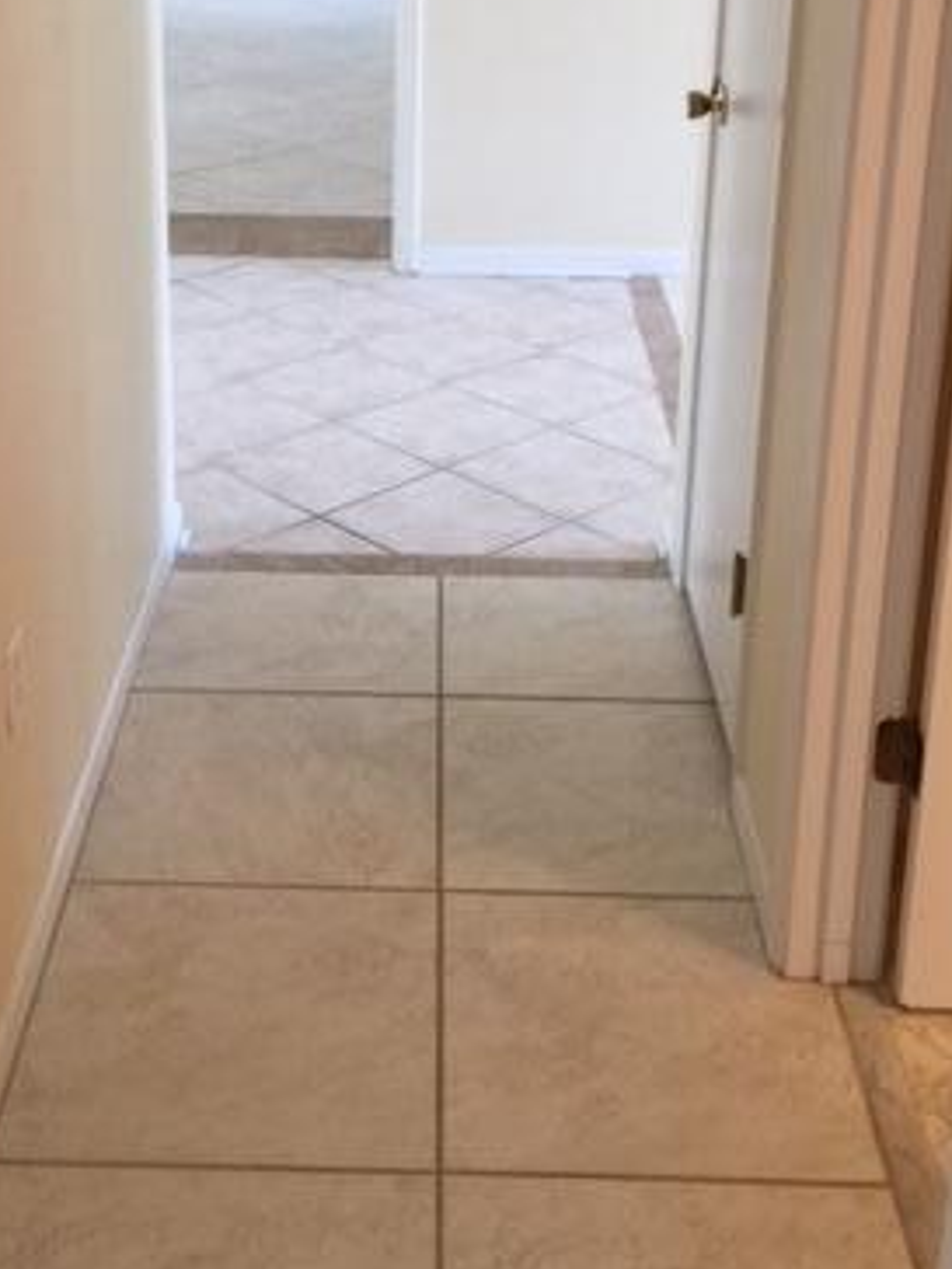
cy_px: 279
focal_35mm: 51
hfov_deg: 28.5
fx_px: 1870
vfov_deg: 36.4
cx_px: 401
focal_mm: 4.15
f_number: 2.2
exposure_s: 1/15
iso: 64
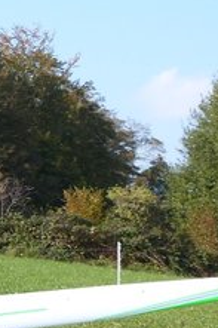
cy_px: 188
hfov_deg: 7.9
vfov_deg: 12.7
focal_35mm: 162
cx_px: -270
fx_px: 1474
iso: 125
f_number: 3.2
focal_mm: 7.6
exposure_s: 1/500
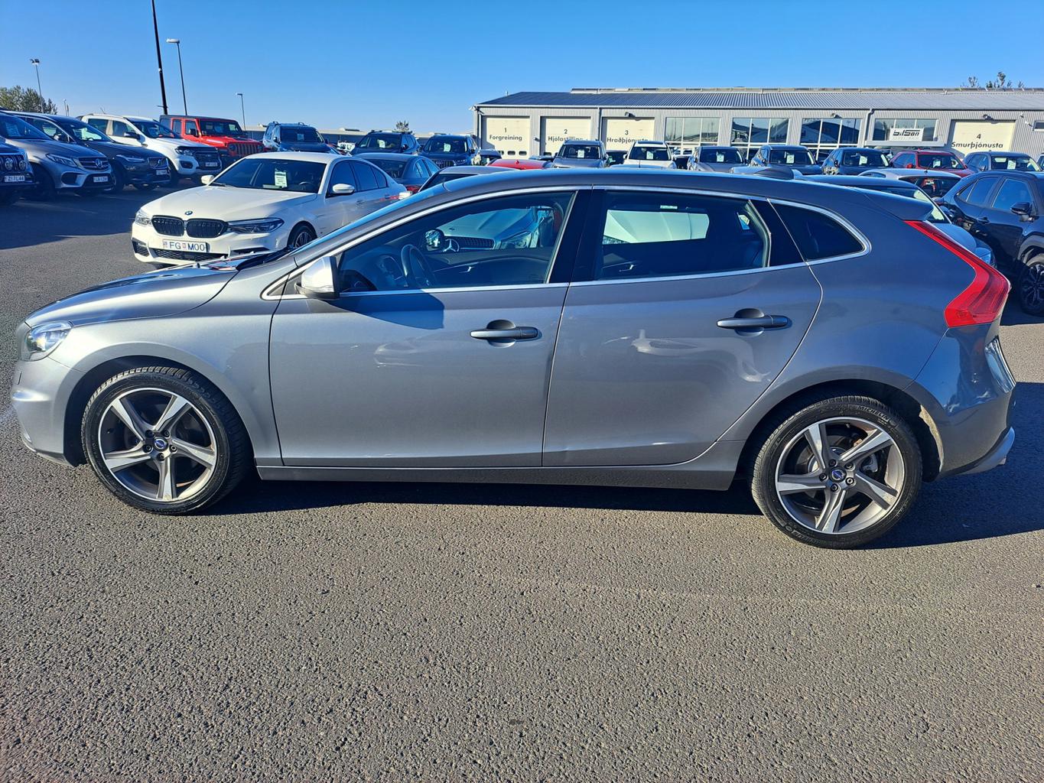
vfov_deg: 56.8
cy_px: 392
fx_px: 724
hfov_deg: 71.6
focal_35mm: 24
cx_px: 522
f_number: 1.8
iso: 50
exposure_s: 1/994
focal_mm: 5.23
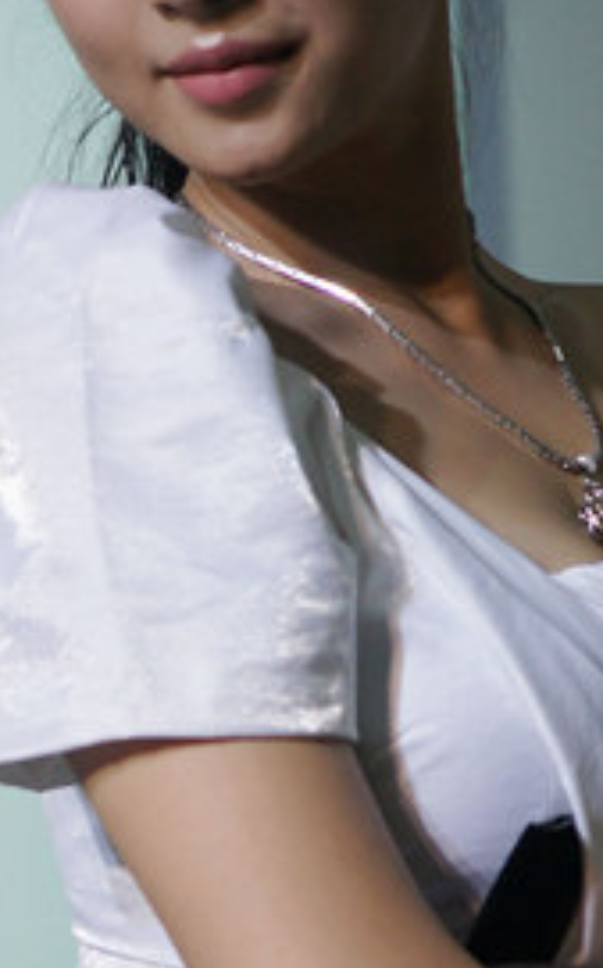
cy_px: 675
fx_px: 6242
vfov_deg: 8.9
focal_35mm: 237
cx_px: 326
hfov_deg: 5.5
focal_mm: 70
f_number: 4.5
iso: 800
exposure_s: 1/1000
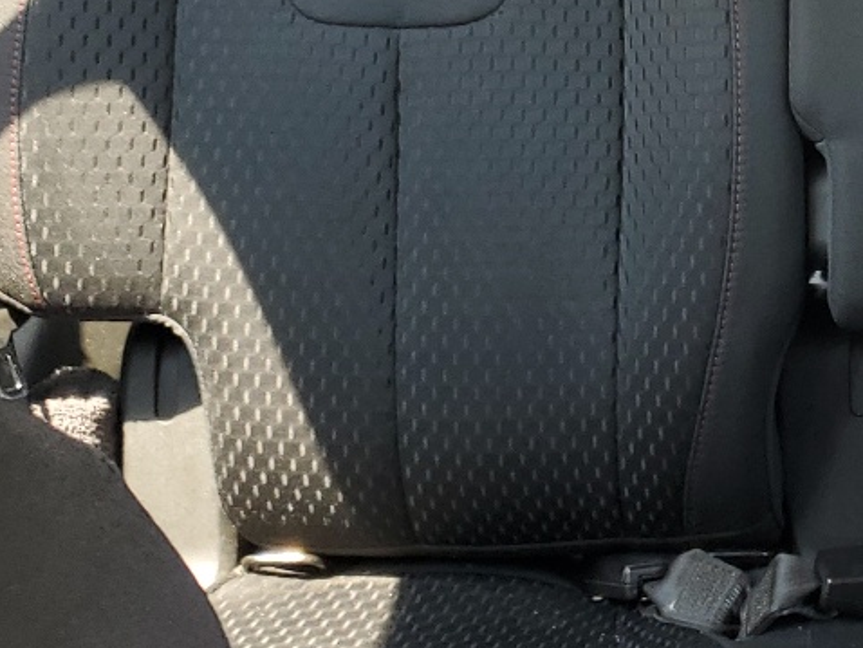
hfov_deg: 20.3
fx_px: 2170
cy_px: -22
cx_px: 1166
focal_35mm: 87
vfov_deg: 16.6
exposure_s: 1/145
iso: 50
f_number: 1.5
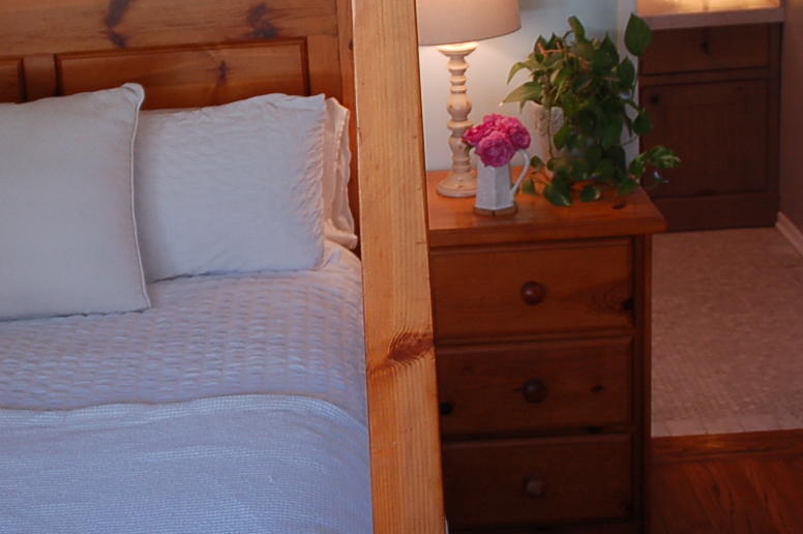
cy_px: 165
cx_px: 248
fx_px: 1426
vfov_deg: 21.1
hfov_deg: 31.1
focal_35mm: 64
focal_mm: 22
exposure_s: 1/60
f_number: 4
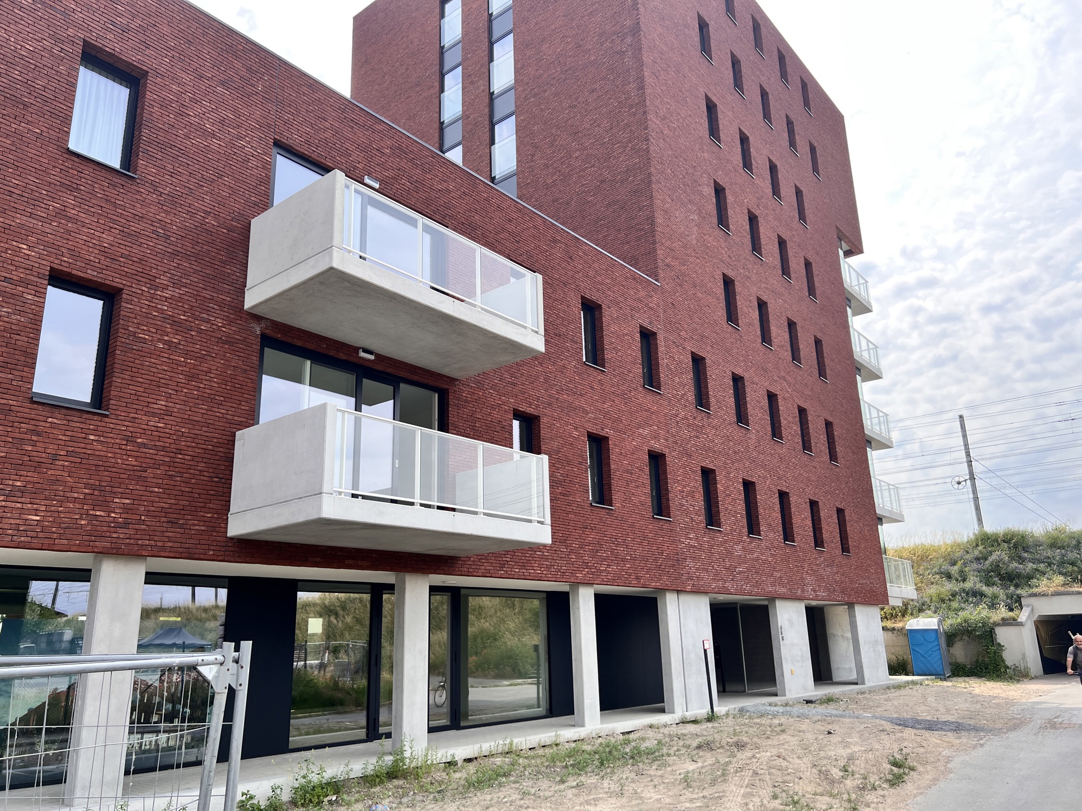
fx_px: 813
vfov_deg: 53.1
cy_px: 406
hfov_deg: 67.3
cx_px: 541
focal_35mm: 26
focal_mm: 5.7
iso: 50
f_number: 1.5
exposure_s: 1/1698
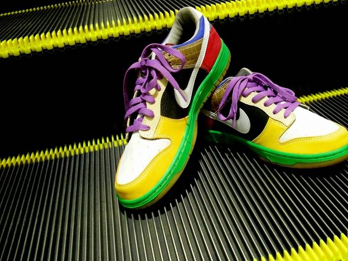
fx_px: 432
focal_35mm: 43
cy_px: 124
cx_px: 206
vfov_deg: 33.6
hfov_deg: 43.7
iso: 400
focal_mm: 6.3
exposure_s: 1/60
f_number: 2.8
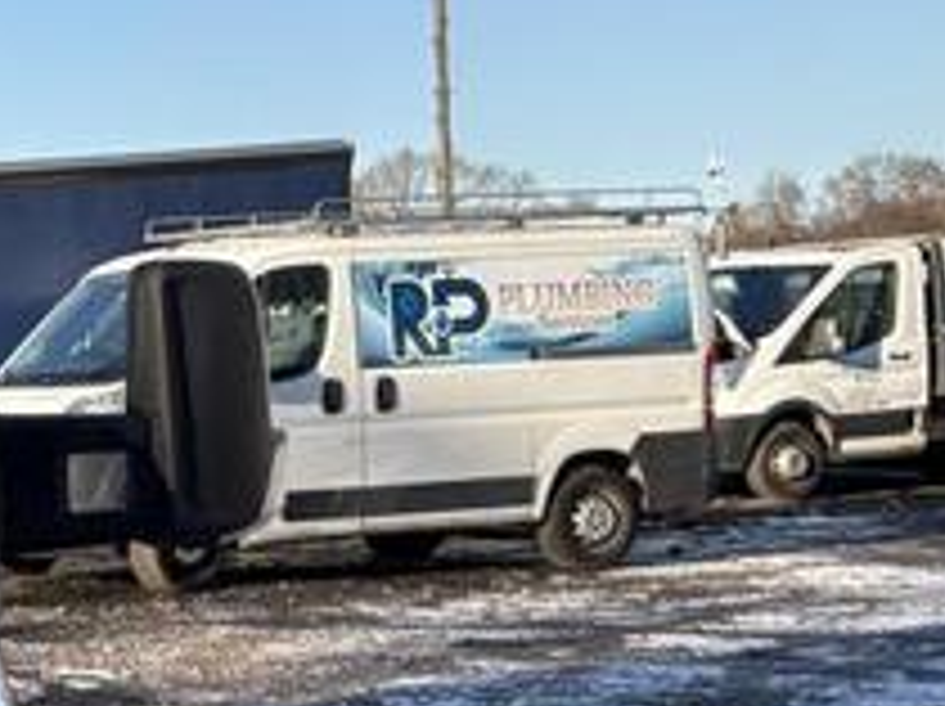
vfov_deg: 13.2
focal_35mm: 111
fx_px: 3027
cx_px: -594
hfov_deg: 15.8
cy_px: 634
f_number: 1.6
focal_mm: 5.96
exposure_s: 1/2075
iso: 50
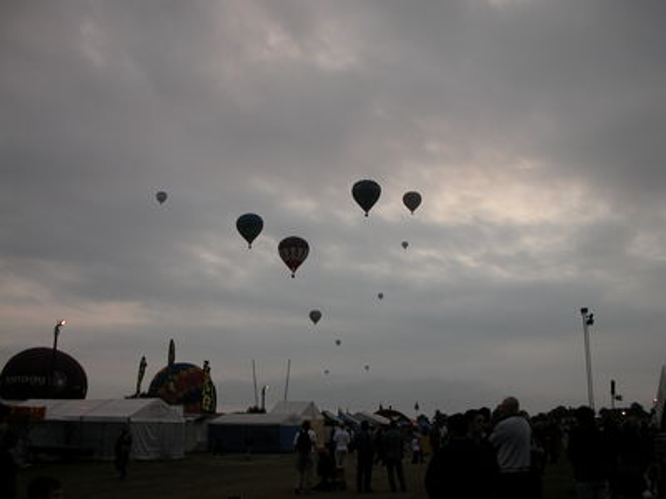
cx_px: 333
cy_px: 250
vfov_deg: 41.8
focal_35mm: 34
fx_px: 654
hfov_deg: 54.0
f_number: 4.5
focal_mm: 8.9
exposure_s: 1/436
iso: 100
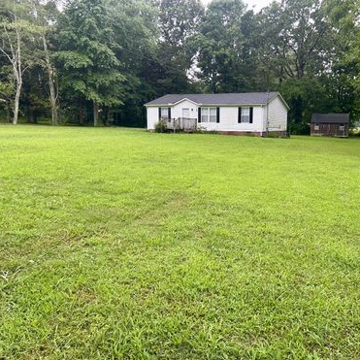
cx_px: 221
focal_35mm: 31
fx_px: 365
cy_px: 181
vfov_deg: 52.5
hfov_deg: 52.1
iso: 32
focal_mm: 5.7
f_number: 1.5
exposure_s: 1/146
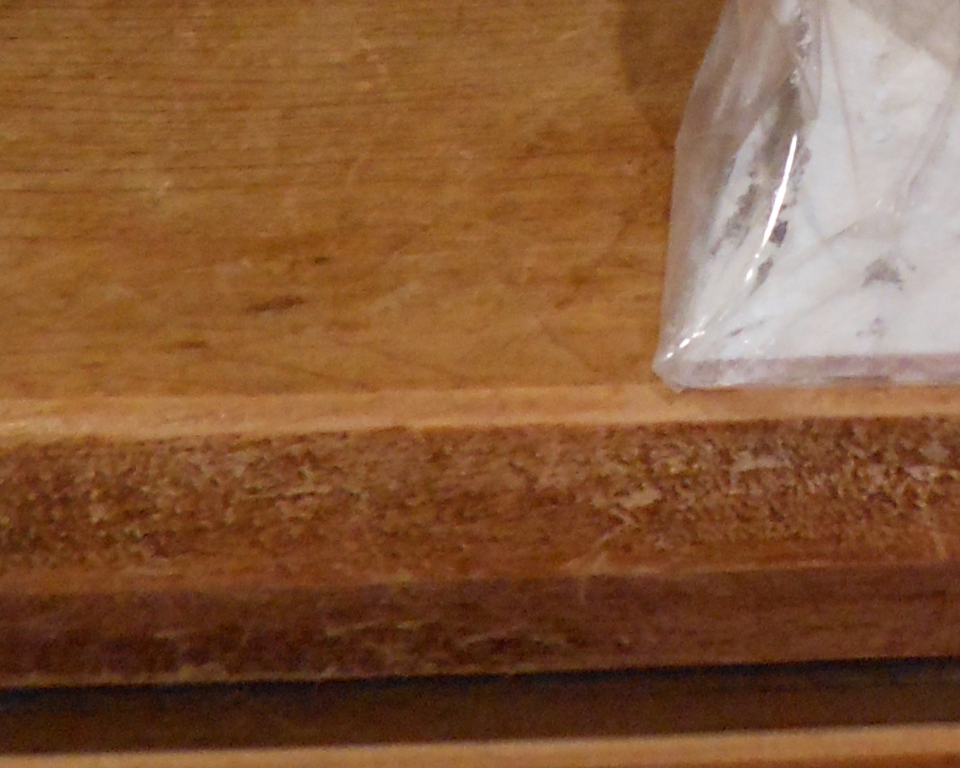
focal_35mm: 146
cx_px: 1402
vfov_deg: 9.4
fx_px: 4149
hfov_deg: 12.6
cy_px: -1073
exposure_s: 1/20
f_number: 3.6
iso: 400
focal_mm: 6.8
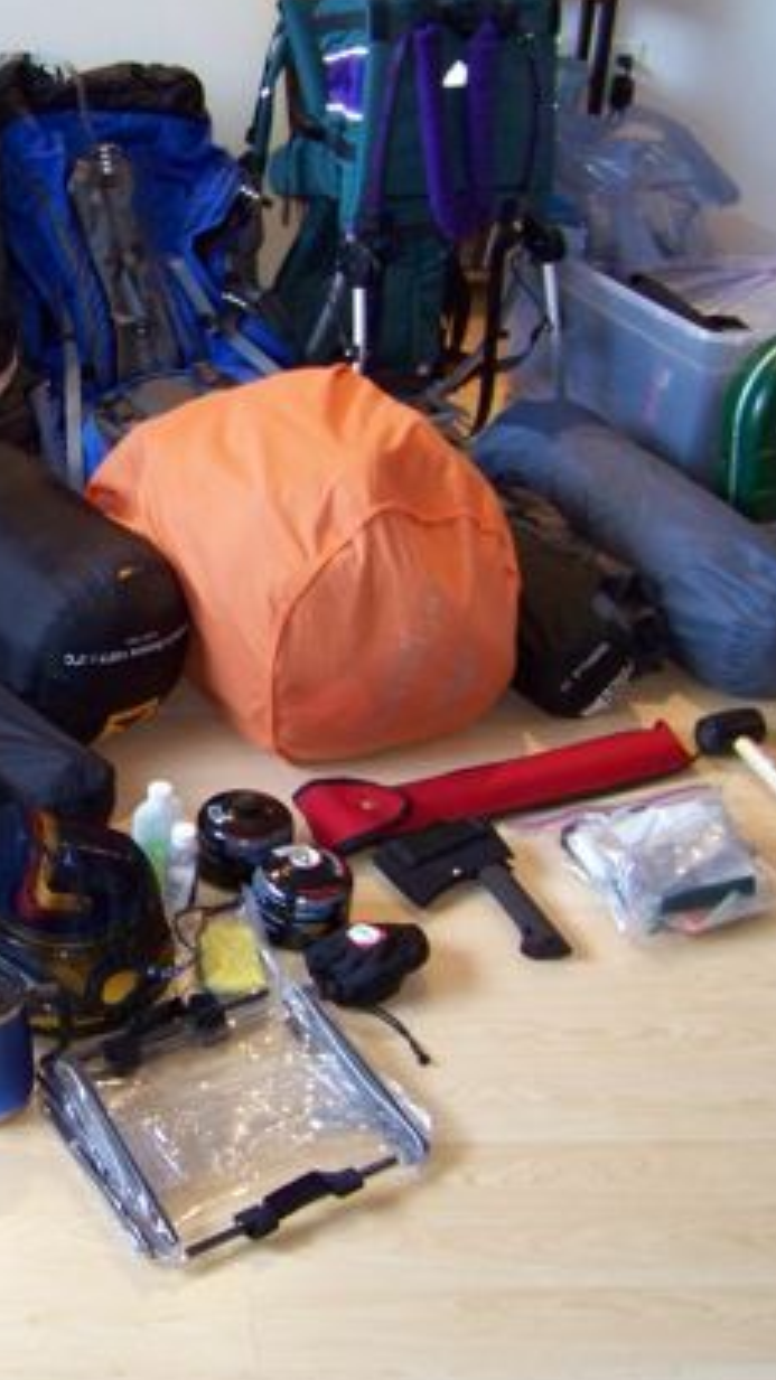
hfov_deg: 19.2
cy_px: 625
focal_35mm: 61
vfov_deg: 34.3
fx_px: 2233
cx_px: 24
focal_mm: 5.85
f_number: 2.8
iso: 200
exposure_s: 1/30
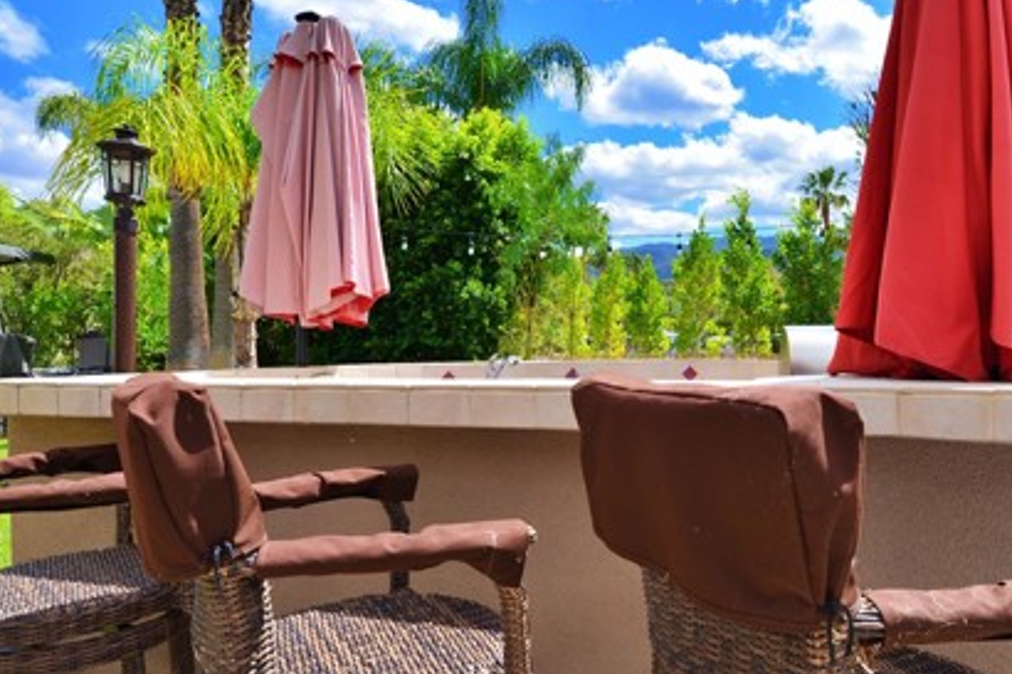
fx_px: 702
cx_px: 617
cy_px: 359
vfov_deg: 51.2
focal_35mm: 25
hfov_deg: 70.6
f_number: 10
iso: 125
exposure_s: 1/200
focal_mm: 16
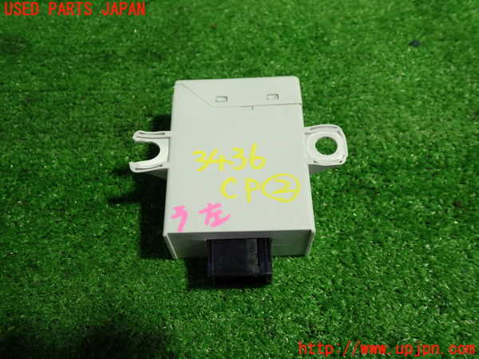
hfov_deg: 56.8
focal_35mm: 32
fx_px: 443
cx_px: 240
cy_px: 180
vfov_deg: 44.2
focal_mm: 5.79
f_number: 2.4
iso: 200
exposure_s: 1/40
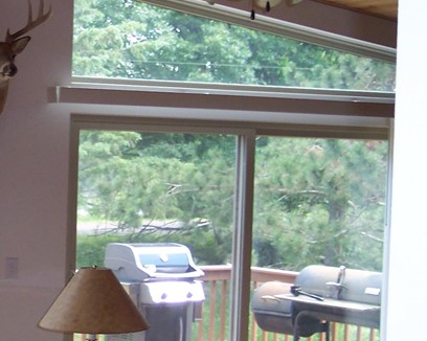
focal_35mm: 93
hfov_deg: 19.3
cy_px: 203
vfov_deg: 16.5
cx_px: -100
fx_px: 1175
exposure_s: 1/90
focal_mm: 8
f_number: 2.8
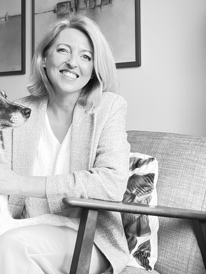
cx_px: 78
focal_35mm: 47
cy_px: 88
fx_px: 373
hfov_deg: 30.8
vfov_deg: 39.9
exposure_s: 1/62
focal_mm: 2.71
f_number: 2.2
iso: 100
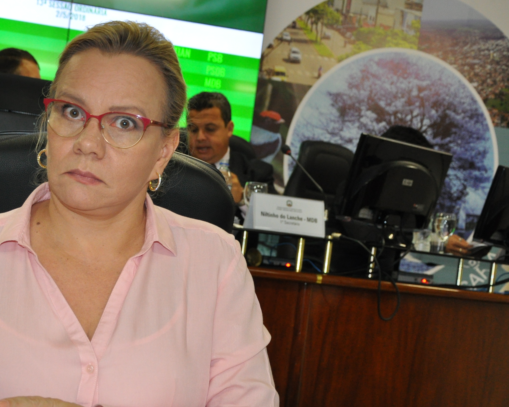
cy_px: 301
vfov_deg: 24.0
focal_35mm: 63
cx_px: 107
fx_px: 947
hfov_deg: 29.5
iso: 800
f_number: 4
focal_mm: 25
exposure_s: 1/60
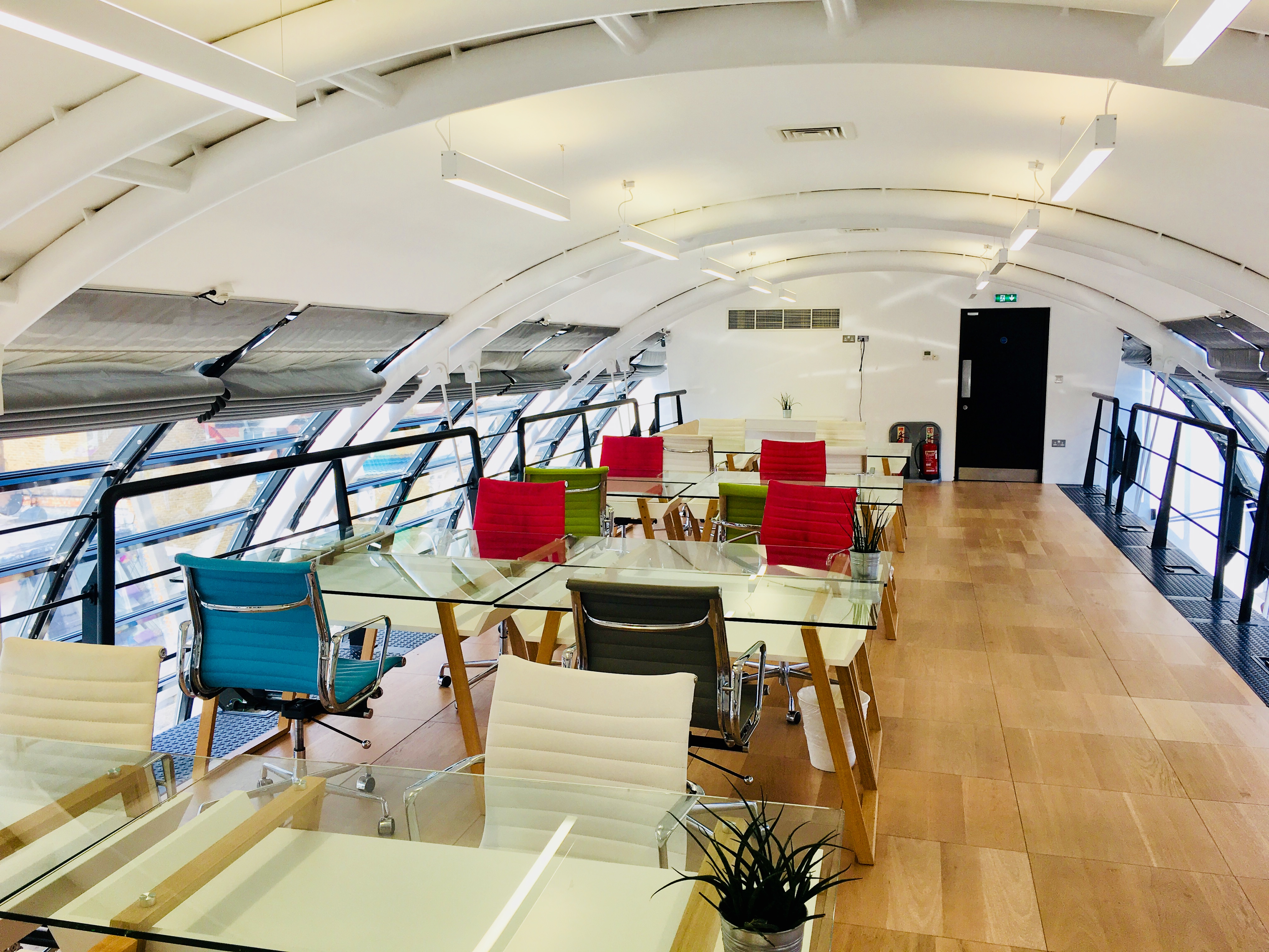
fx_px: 1063
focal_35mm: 29
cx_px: 634
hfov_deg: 61.7
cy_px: 476
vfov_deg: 48.2
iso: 25
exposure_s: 1/163
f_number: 2.2
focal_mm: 4.15
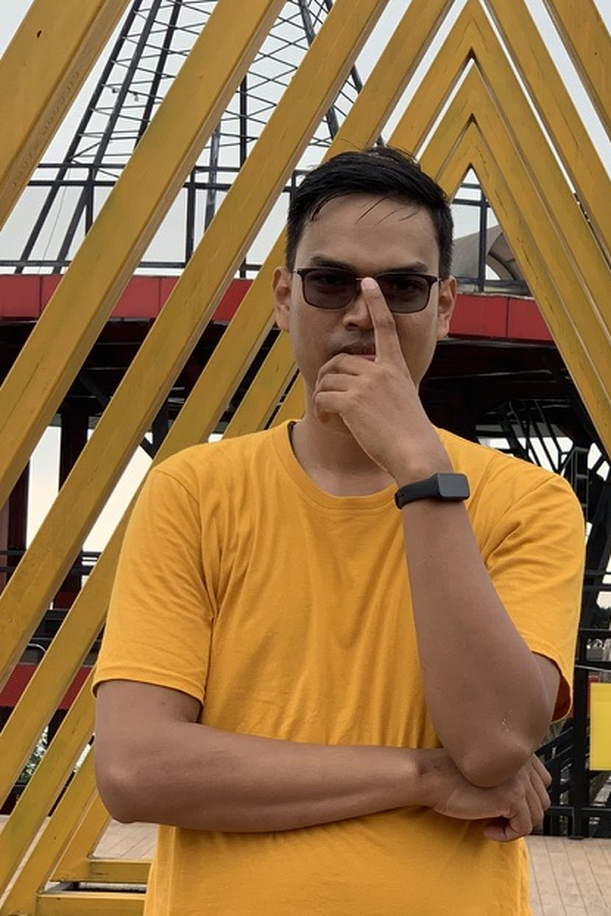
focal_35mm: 89
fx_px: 2264
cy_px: 436
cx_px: 395
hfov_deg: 15.3
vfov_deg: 22.9
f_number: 2.4
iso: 25
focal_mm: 6
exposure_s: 1/122
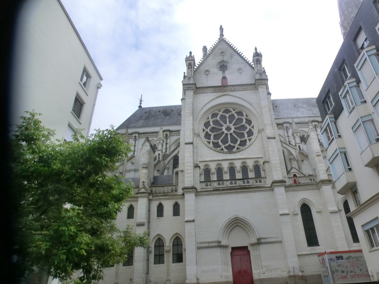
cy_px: 142
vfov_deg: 56.8
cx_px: 190
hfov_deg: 71.6
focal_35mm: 24
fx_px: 263
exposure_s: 1/250
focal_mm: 4.24
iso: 80
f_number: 7.9
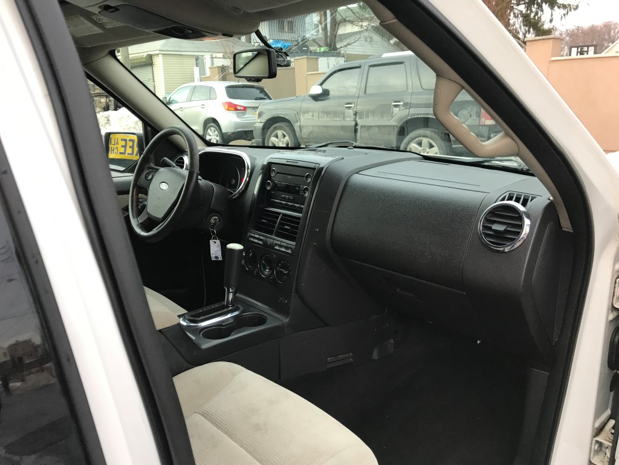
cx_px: 310
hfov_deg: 63.4
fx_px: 501
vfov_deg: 49.7
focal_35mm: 28
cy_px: 232
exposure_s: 1/40
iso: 25
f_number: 1.8
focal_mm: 3.99
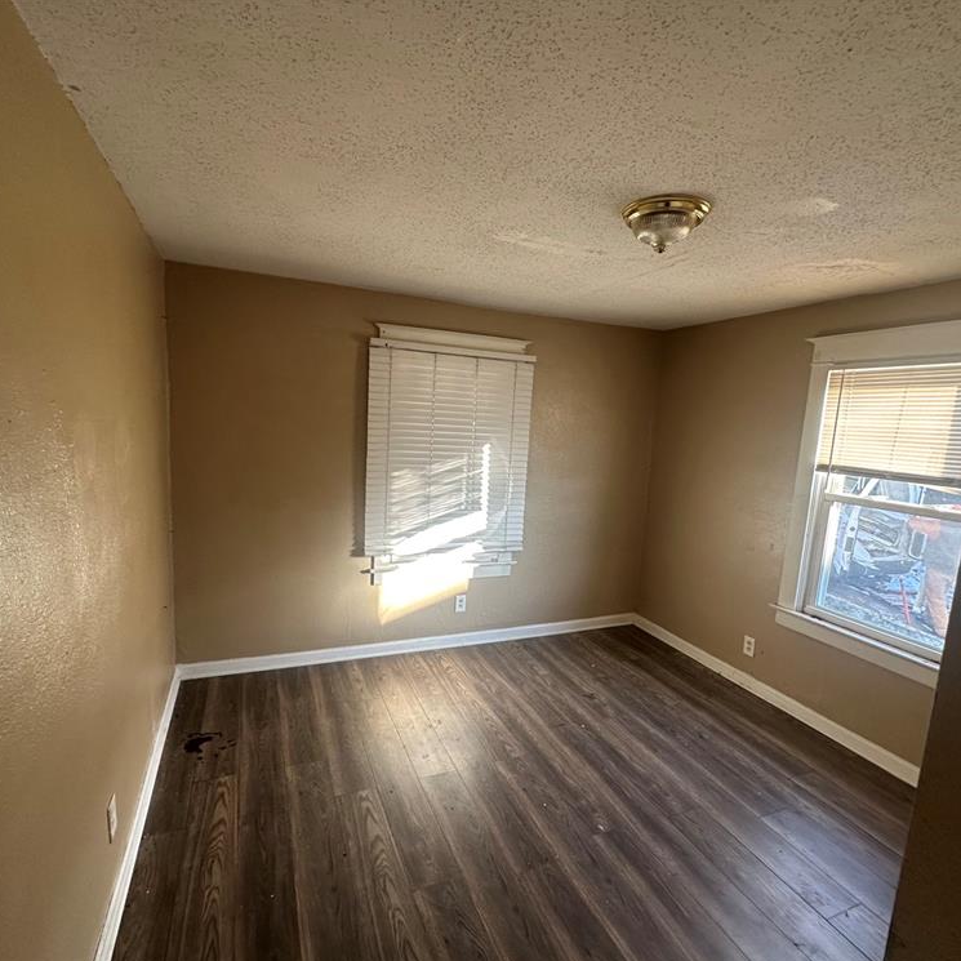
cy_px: 493
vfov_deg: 84.0
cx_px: 466
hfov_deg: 83.9
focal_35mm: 17
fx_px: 534
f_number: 2.2
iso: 125
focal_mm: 2.22
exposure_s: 1/99
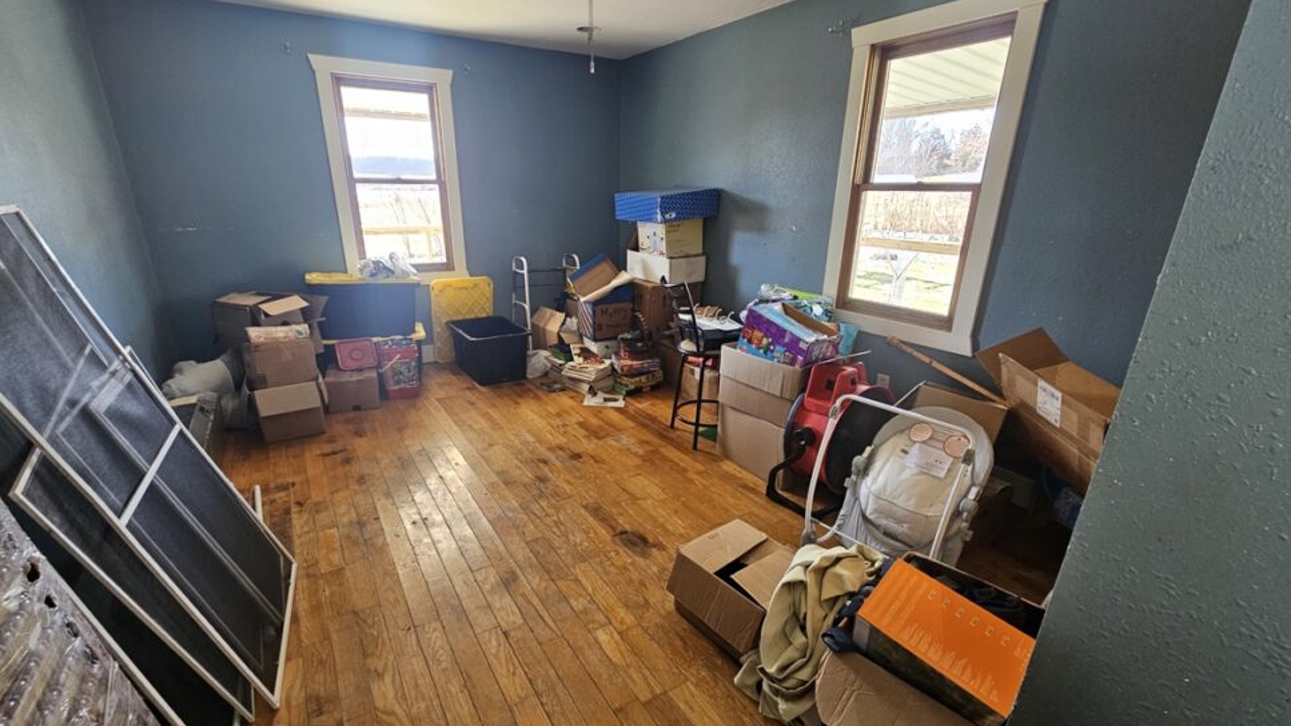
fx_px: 513
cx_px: 618
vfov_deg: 70.3
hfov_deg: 102.9
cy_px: 400
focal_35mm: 15
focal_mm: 2.2
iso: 200
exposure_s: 1/60
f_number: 2.2
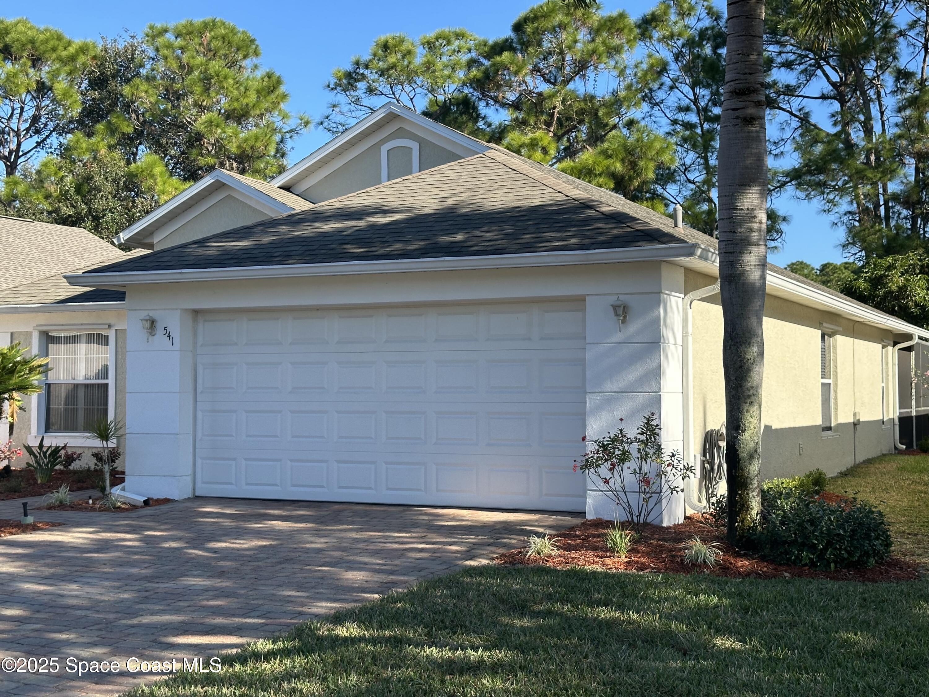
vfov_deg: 30.3
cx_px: 464
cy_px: 348
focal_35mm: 48
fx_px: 1288
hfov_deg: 39.7
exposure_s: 1/1517
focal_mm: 6.86
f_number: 1.78
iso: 64
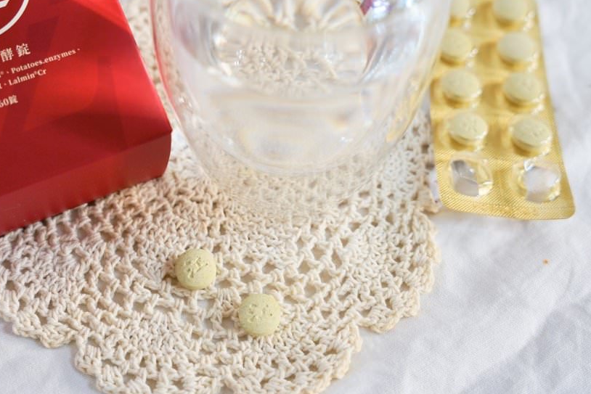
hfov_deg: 35.0
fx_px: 934
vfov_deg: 23.6
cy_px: 108
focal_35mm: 57
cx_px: 239
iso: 250
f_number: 4
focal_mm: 38.6
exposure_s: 1/60
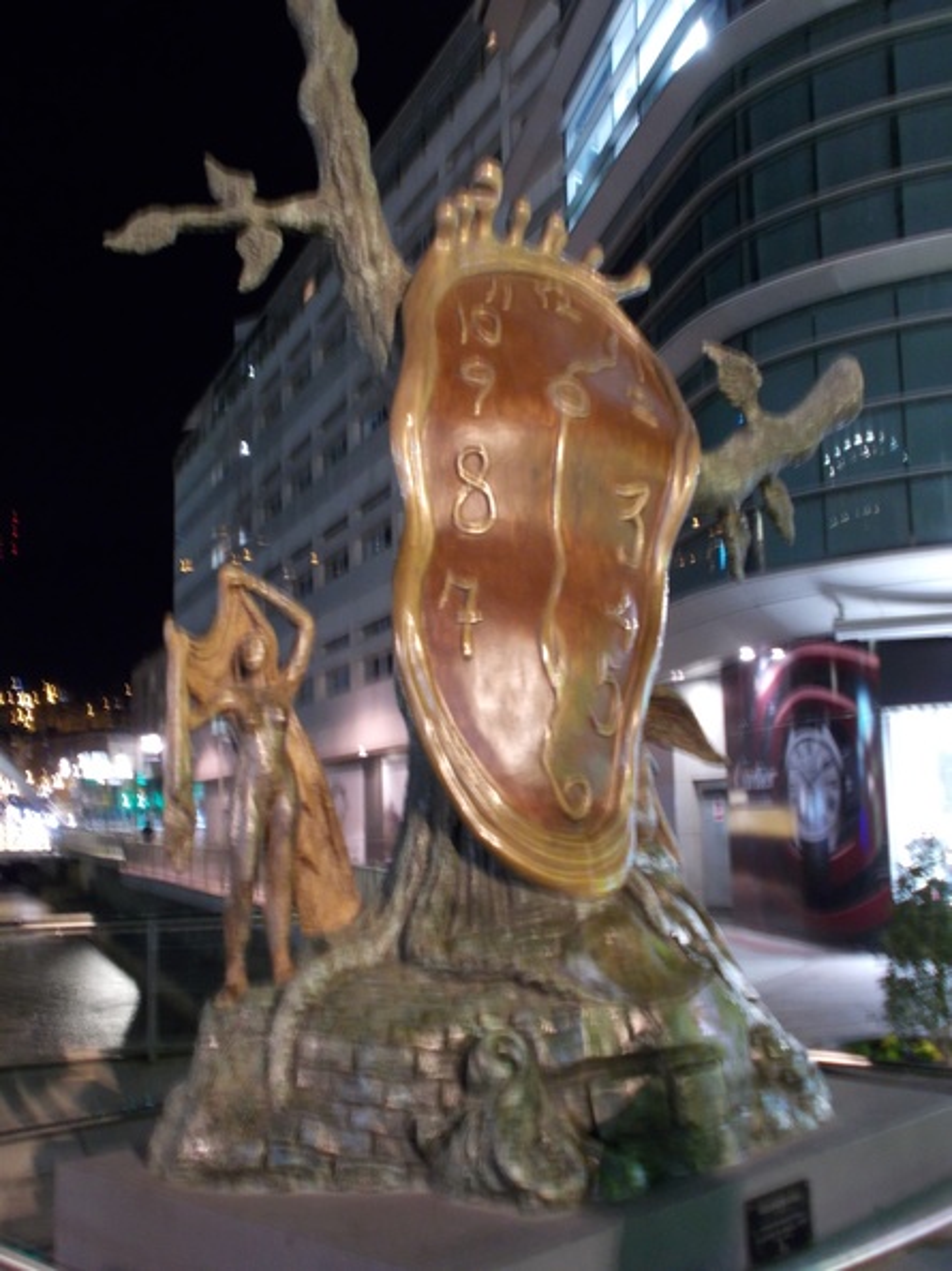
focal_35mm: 39
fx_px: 1431
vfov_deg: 47.9
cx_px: 476
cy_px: 636
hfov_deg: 36.8
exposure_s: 1/2
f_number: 3.9
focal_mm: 6.9
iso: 280
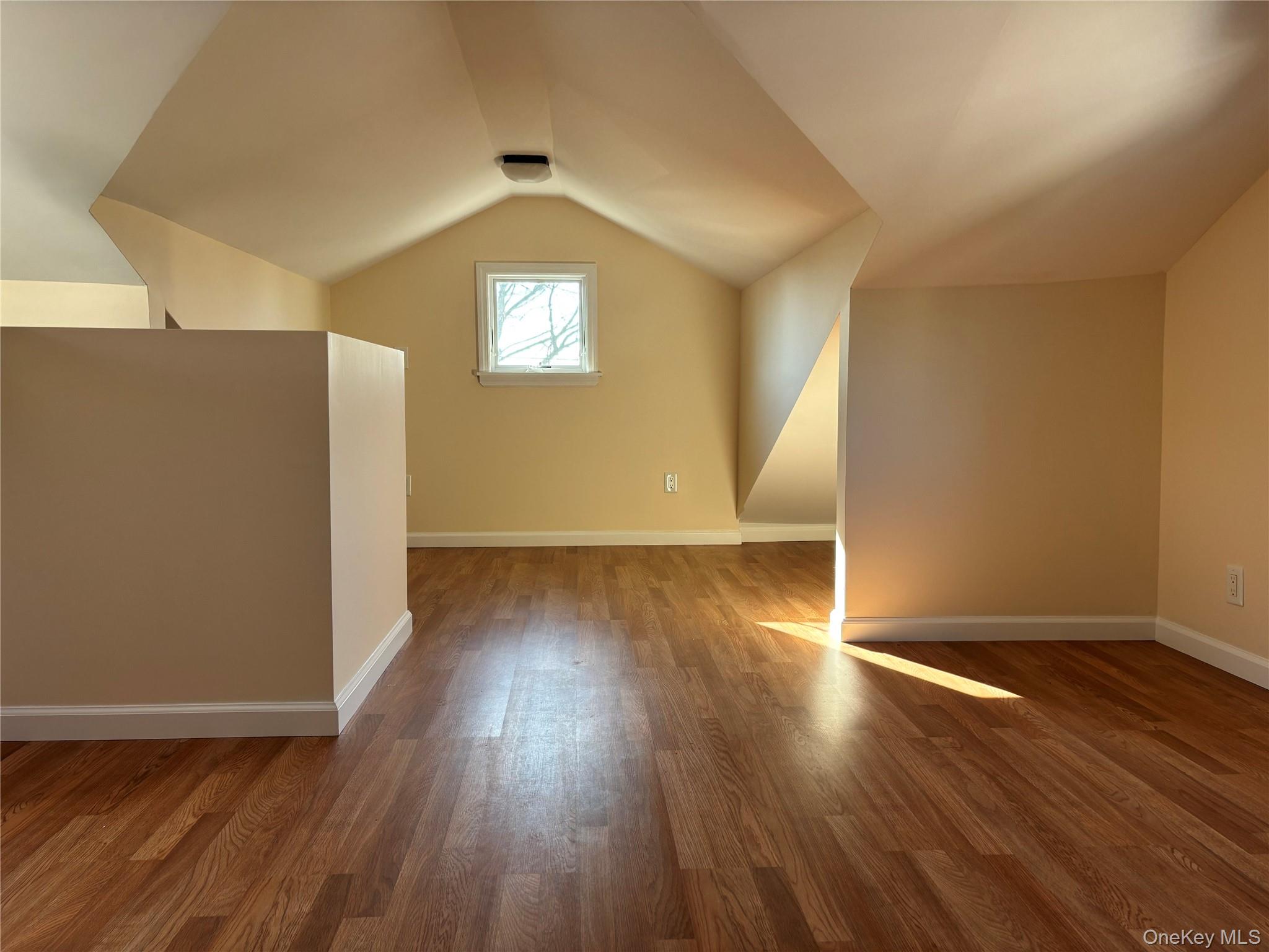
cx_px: 634
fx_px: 953
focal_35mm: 26
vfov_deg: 53.1
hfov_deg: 67.3
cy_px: 476
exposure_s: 1/121
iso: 80
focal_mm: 5.96
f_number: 1.6
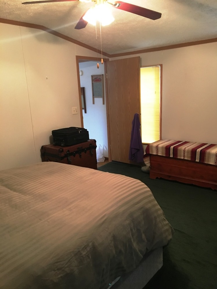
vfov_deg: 61.7
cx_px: 108
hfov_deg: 48.2
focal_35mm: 29
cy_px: 144
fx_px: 242
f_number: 2.2
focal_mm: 4.15
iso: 200
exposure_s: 1/15
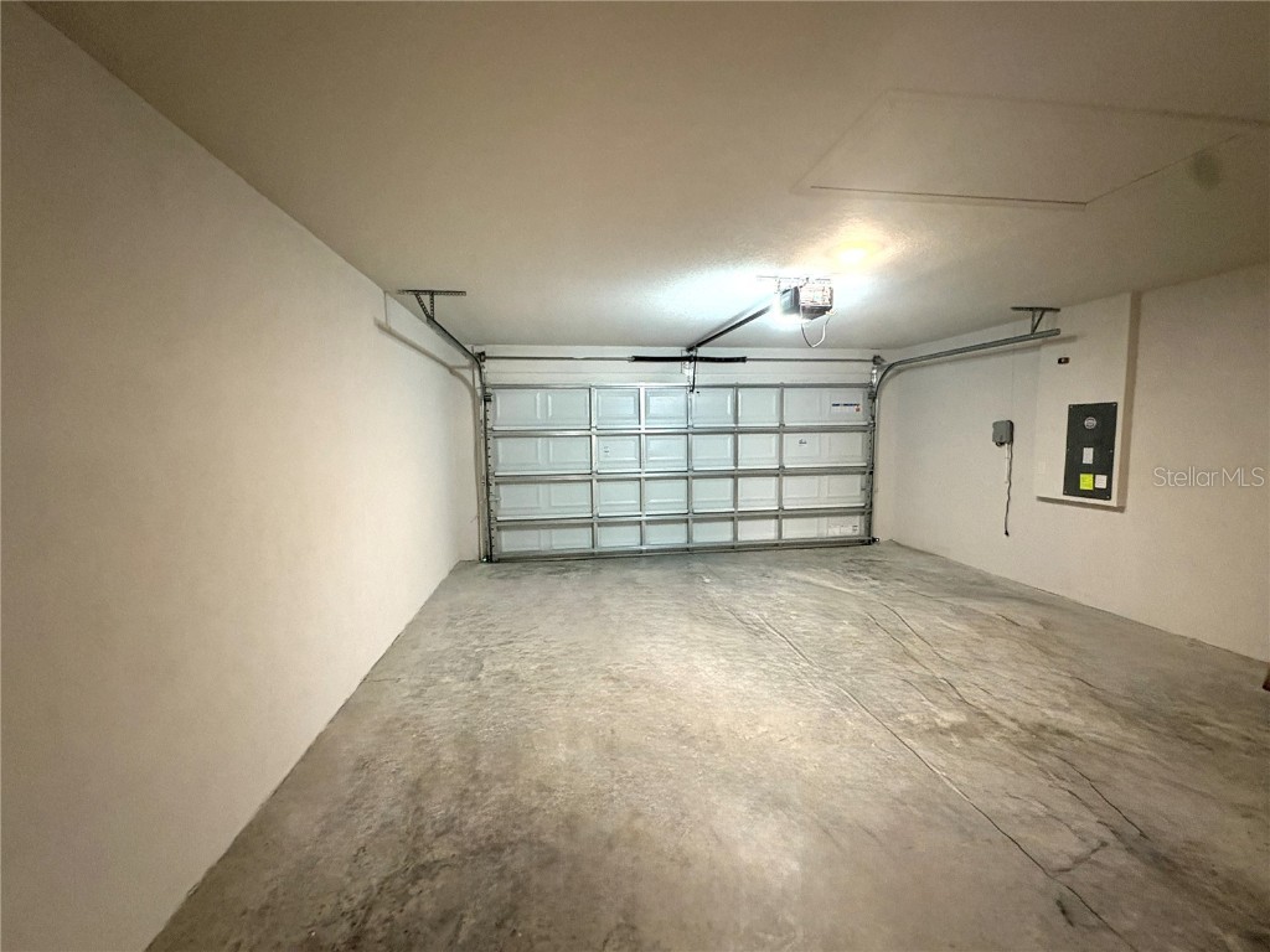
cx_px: 635
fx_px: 514
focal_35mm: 14
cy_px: 476
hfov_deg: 102.1
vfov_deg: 85.7
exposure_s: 1/40
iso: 800
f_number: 2.2
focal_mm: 2.22
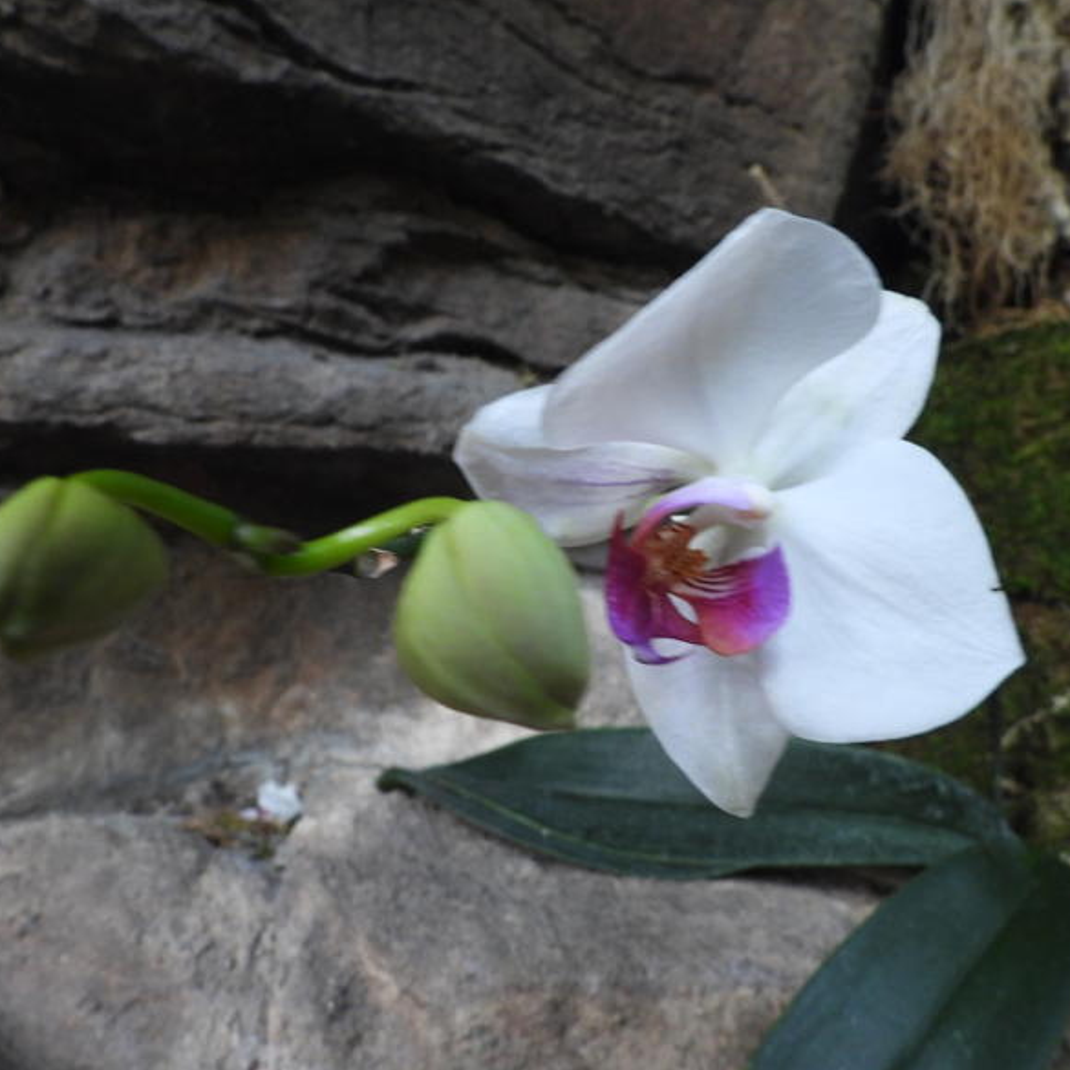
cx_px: 485
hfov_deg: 55.5
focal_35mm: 29
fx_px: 1014
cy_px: 540
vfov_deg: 55.6
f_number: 2.8
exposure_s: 1/30
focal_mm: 4.3
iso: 280
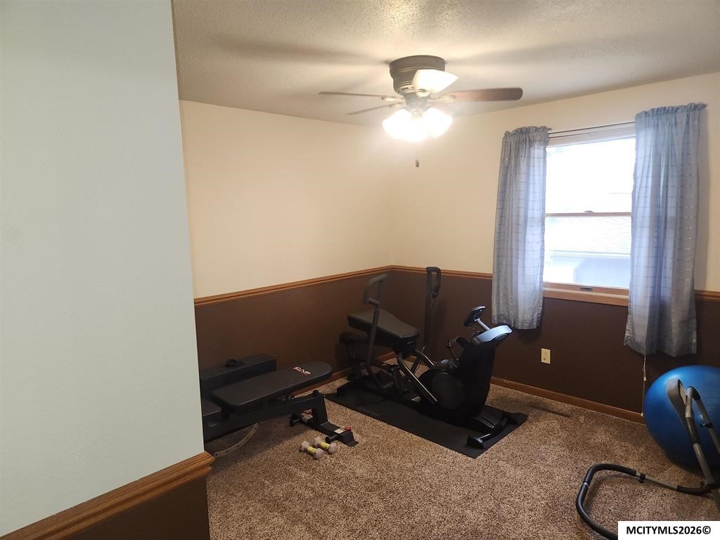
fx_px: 478
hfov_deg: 73.9
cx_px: 360
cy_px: 270
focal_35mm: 23
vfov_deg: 58.9
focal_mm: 5.4
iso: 125
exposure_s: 1/60
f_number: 1.8
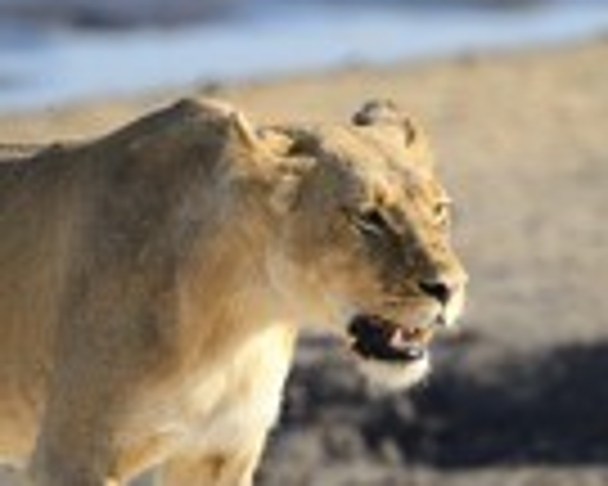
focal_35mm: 815
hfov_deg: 2.4
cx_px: 405
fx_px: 14665
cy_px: 274
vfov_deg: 1.9
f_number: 4.5
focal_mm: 280
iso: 400
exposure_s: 1/2000
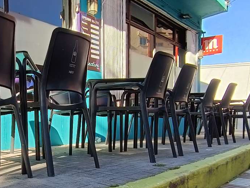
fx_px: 267
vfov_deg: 37.5
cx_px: 31
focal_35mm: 37
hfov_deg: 45.9
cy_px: 146
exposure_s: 1/228
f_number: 2.2
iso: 100
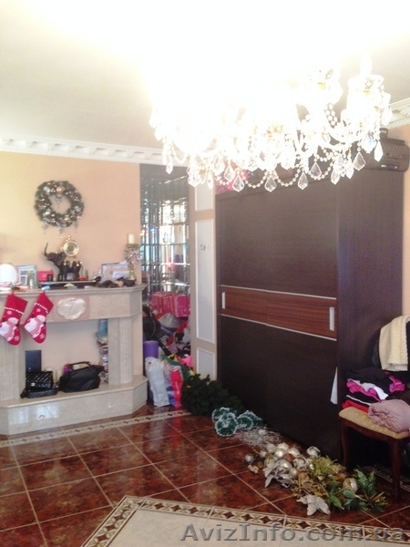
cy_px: 274
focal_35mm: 33
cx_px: 205
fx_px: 521
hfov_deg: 42.9
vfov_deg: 55.4
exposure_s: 1/20
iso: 160
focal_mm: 4.12
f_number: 2.4
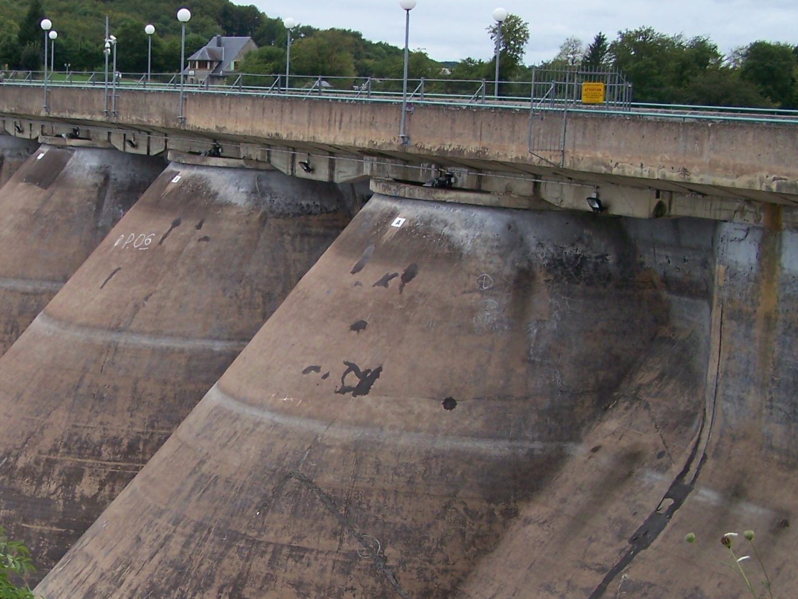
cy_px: 334
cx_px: 199
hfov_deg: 27.0
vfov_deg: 20.7
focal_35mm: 71
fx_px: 1637
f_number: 2.8
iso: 64
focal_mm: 6.3
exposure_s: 1/400
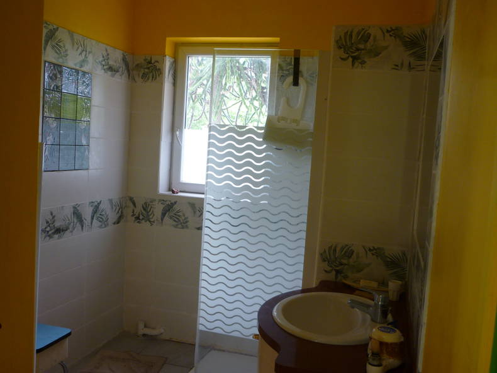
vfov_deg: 42.9
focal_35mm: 33
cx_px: 248
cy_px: 186
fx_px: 474
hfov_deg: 55.4
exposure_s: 1/30
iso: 100
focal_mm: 5.5
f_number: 2.8
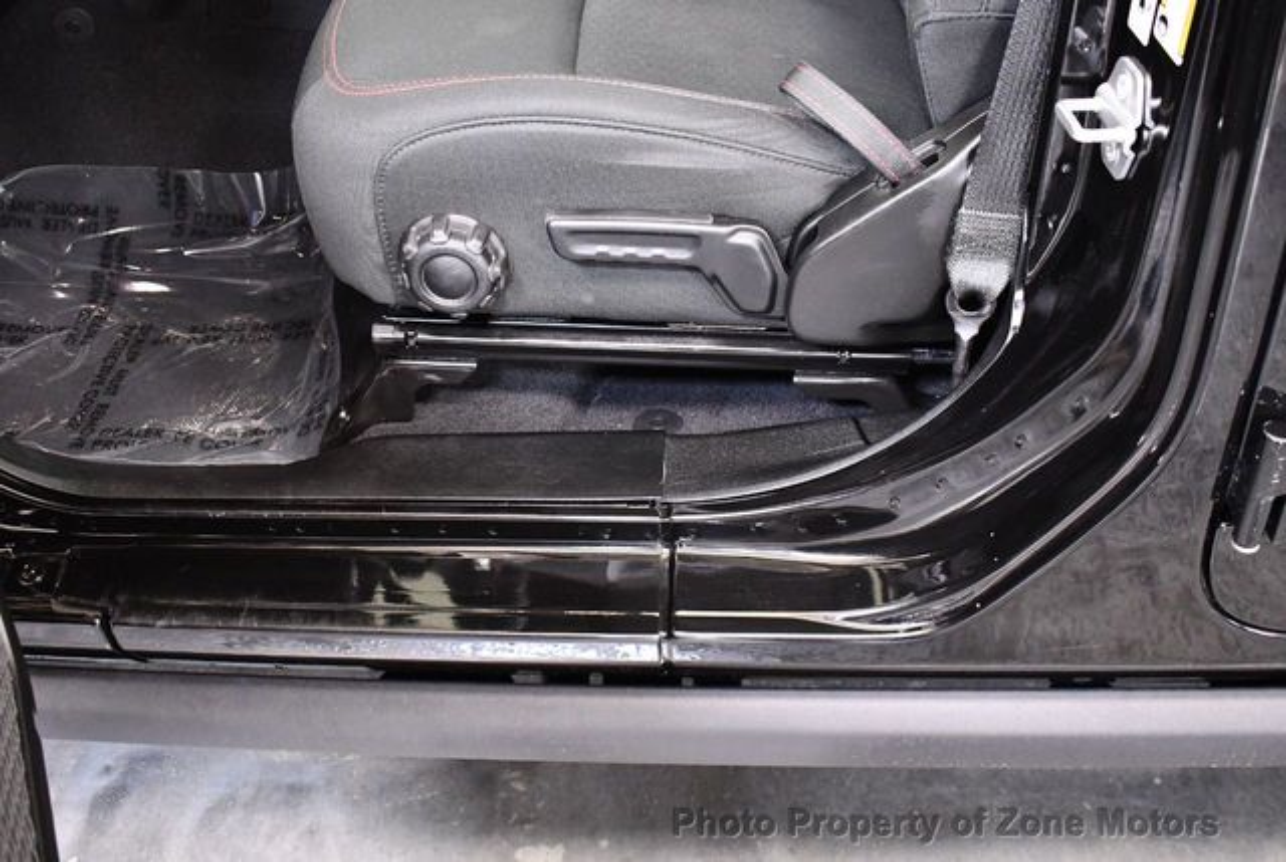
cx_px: 643
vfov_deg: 33.5
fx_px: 1431
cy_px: 431
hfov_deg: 48.4
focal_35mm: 40
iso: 3600
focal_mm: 20
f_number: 3.5
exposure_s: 1/60
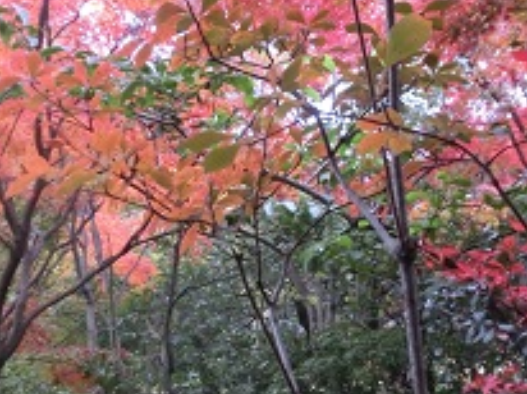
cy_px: 228
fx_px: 852
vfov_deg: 26.0
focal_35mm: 56
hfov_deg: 34.2
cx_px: 326
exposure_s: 1/100
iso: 800
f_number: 3.3
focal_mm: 4.4
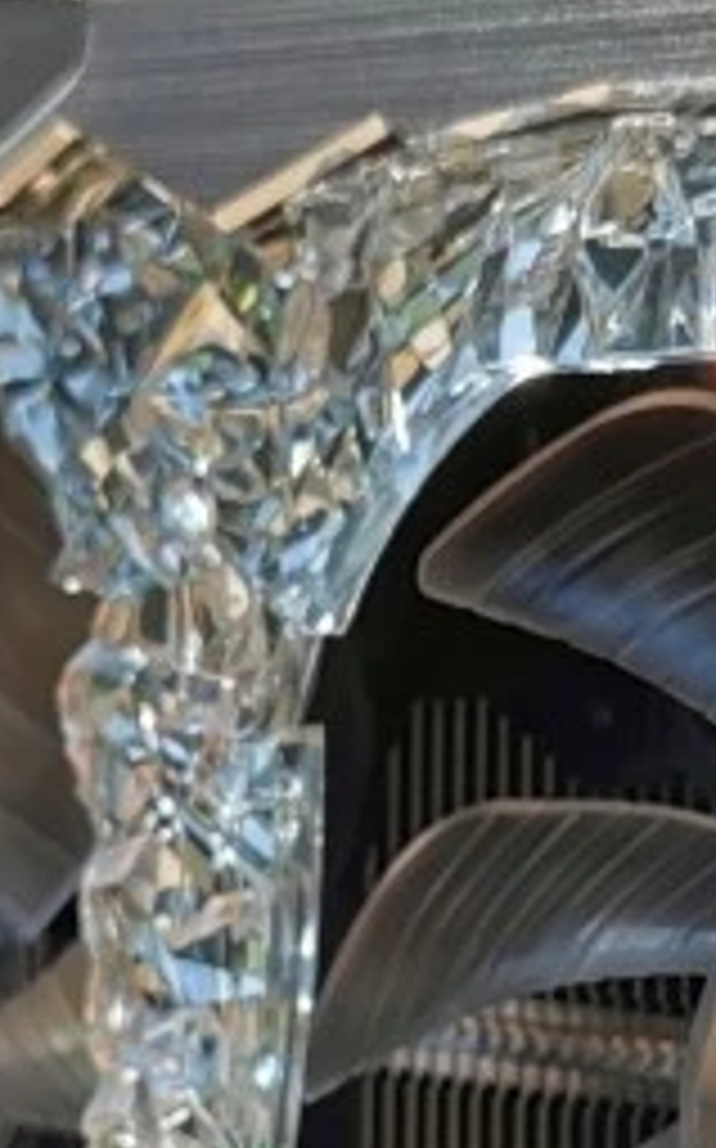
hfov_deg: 9.1
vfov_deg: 14.4
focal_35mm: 143
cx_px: 455
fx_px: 4472
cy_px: 1089
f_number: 1.6
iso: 50
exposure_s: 1/2793
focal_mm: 5.56
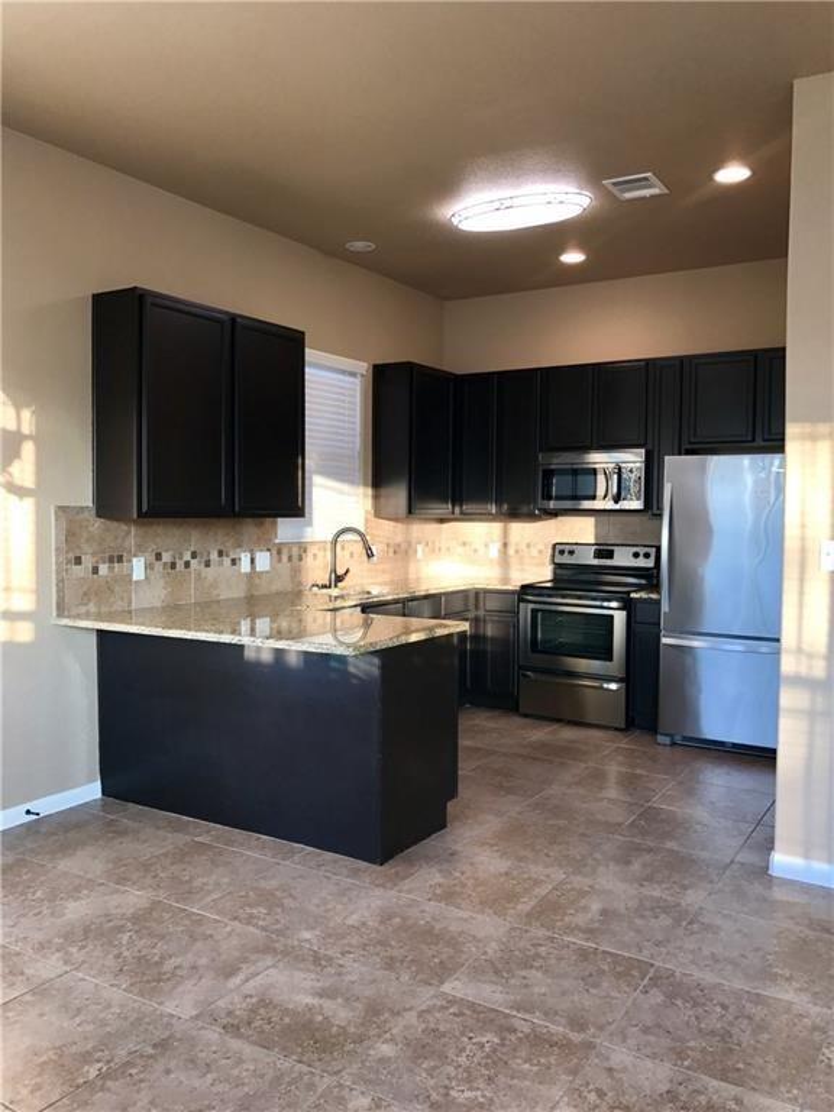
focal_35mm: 28
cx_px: 417
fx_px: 899
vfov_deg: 63.4
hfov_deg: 49.7
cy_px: 556
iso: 20
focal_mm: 3.99
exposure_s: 1/38
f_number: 1.8
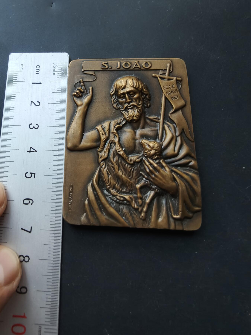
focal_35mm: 23
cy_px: 168
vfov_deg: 73.9
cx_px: 126
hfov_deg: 58.9
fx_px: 222
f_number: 2
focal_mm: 2.32
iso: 500
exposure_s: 1/50
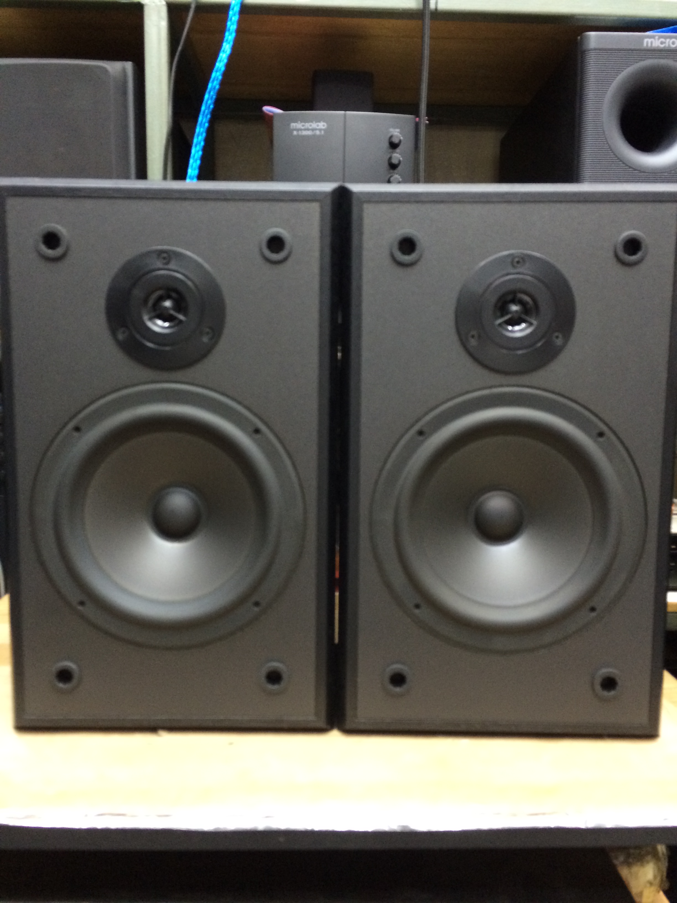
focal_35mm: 29
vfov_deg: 61.7
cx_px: 338
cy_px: 452
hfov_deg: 48.2
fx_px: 756
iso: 320
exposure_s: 1/25
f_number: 2.2
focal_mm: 4.15
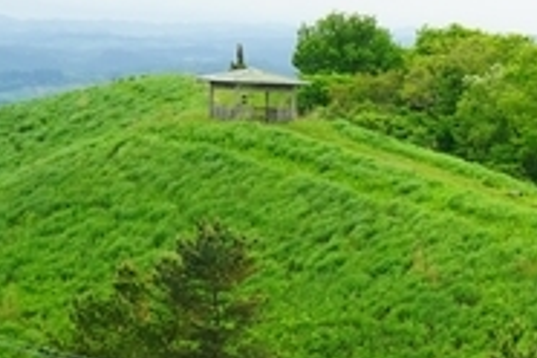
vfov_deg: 8.0
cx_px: 1051
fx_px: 2565
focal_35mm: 172
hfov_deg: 10.9
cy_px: 303
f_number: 7.1
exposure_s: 1/100
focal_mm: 40
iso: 100
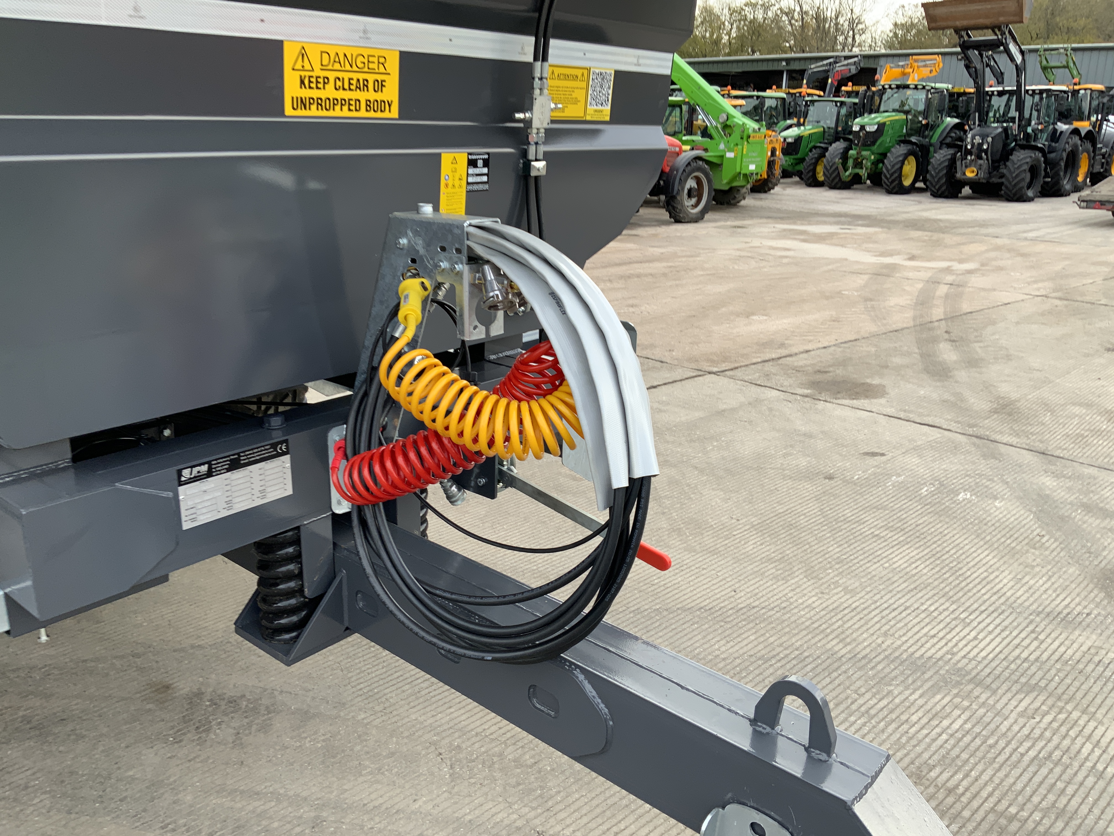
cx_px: 557
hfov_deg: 61.7
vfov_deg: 48.2
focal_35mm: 29
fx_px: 933
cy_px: 418
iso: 16
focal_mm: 3
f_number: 1.8
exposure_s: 1/130
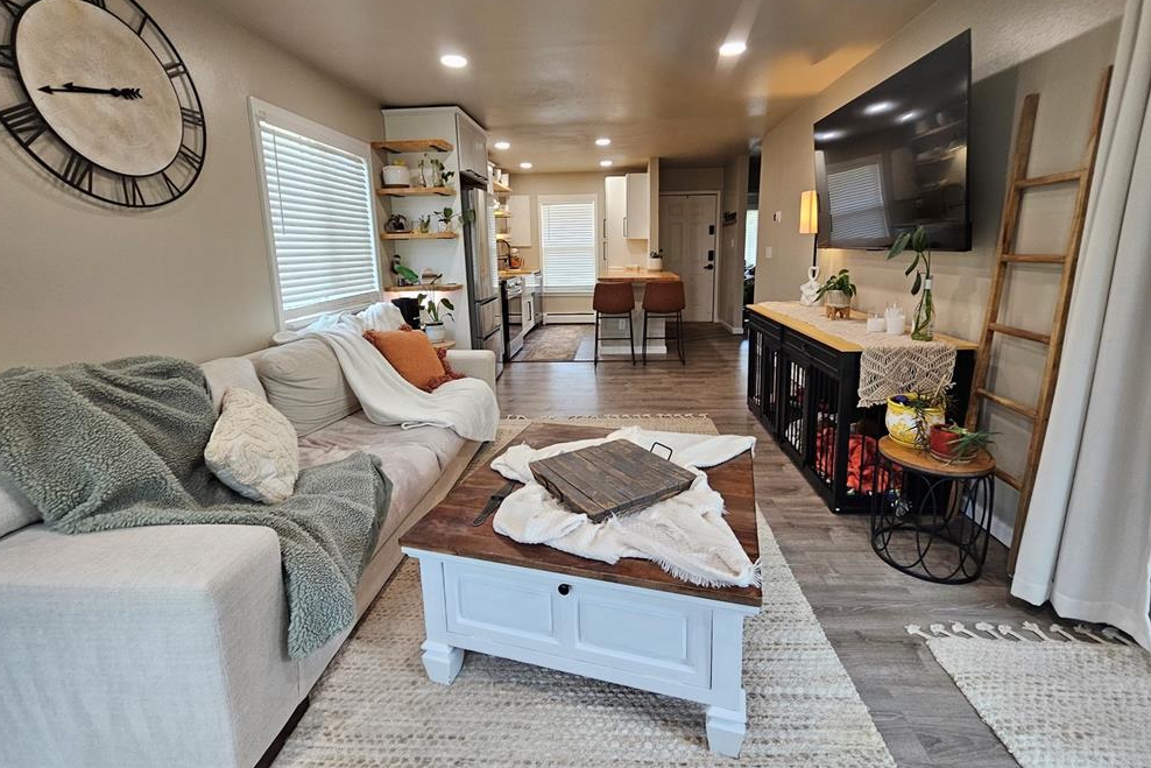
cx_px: 586
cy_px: 340
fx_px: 448
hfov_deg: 104.2
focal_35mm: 14
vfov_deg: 80.9
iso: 160
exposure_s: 1/60
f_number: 2.2
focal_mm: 2.2
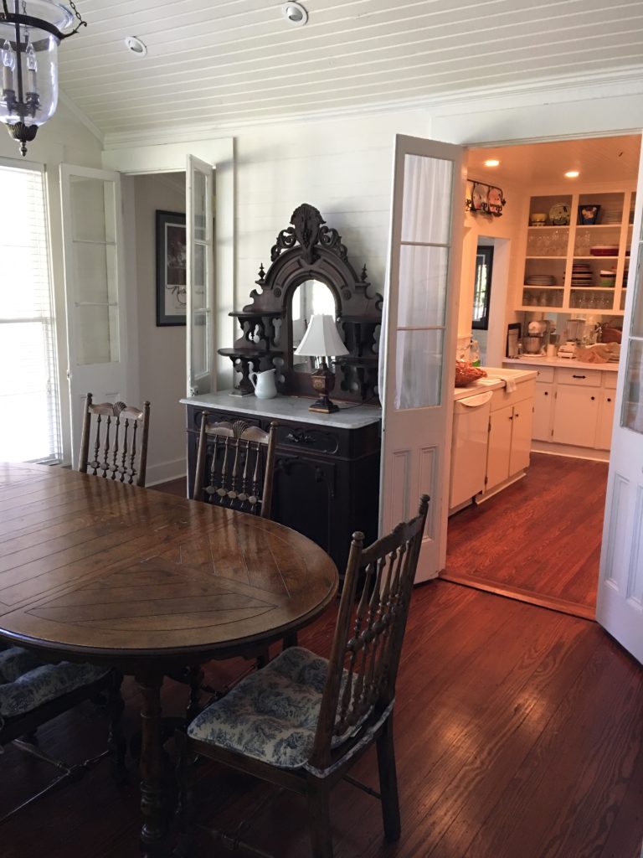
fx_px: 718
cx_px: 322
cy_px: 429
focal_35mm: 29
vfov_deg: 61.7
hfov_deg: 48.2
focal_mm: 4.15
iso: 80
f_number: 2.2
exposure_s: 1/15
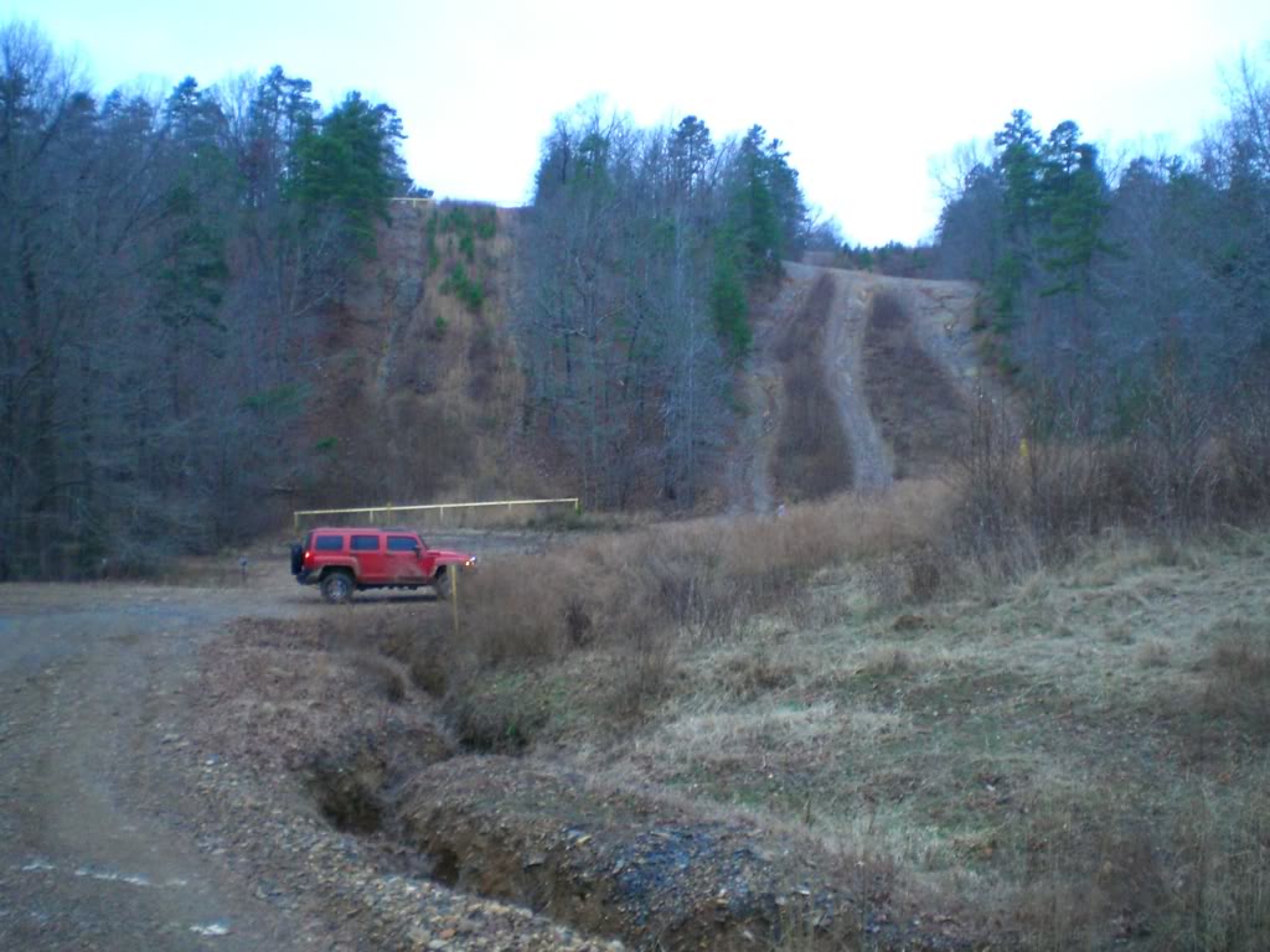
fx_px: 1394
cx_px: 635
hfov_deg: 49.0
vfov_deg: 37.7
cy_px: 476
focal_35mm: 38
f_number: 3.1
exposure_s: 1/25
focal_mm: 6.3
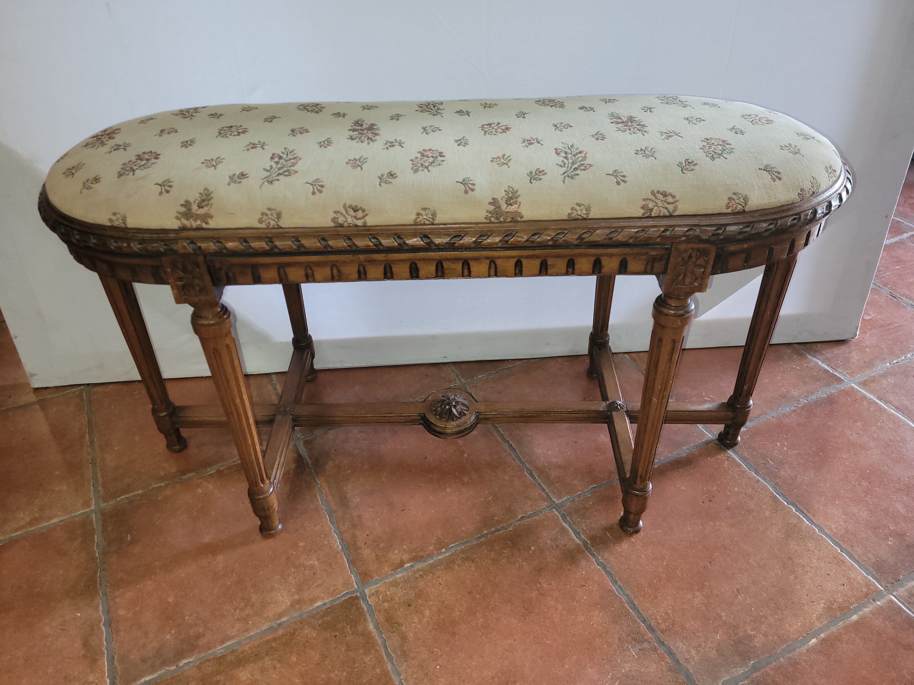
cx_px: 457
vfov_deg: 53.1
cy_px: 342
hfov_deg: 67.3
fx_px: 687
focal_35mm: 26
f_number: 1.8
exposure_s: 1/25
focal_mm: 5.4
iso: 100
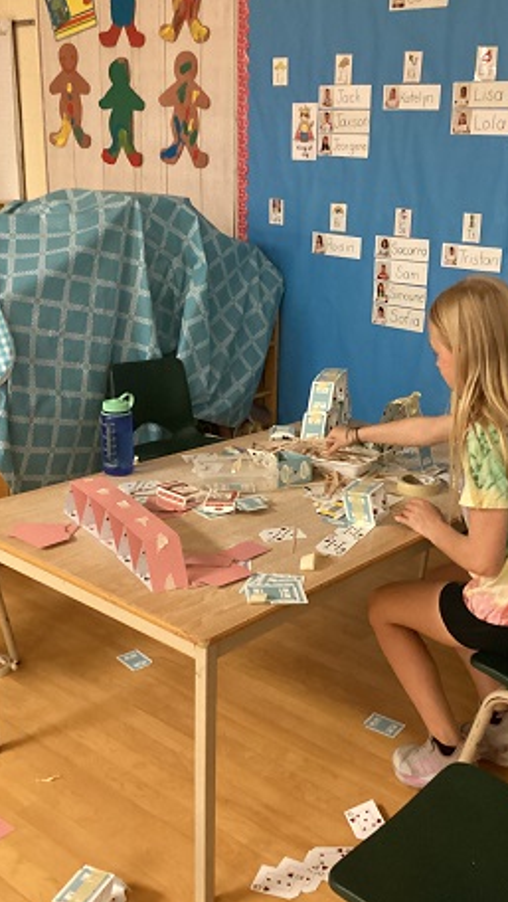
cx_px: 363
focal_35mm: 37
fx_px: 885
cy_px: 455
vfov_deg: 54.0
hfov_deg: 31.6
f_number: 2.4
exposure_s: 1/30
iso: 500
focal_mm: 3.3
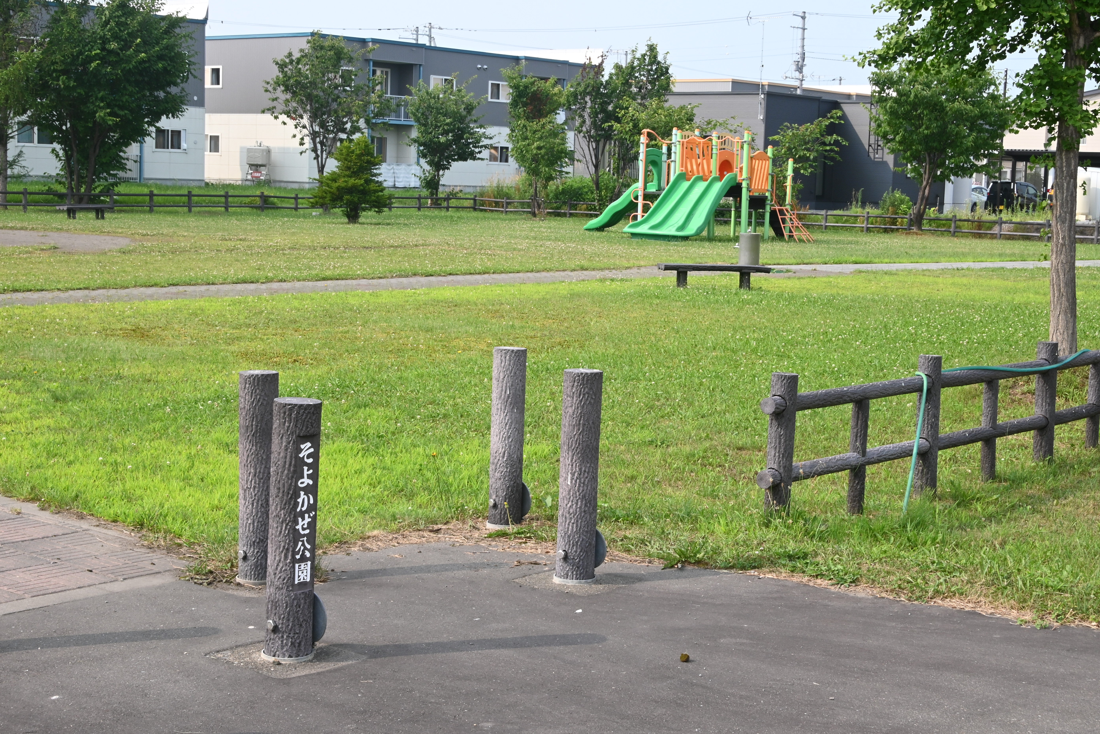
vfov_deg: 25.8
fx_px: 1604
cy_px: 367
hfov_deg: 37.9
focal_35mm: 52
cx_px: 550
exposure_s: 1/100
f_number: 20
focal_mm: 35
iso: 400
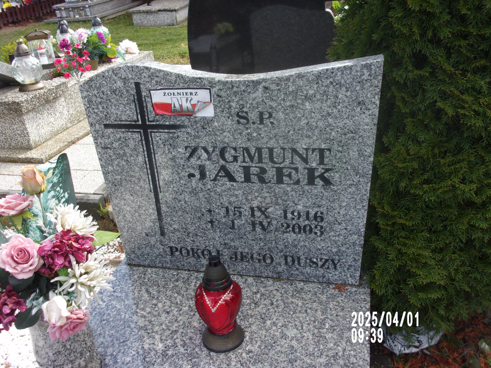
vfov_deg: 39.7
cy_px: 184
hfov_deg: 51.4
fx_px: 511
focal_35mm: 36
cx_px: 246
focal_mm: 6.4
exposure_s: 1/140
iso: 80
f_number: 4.5
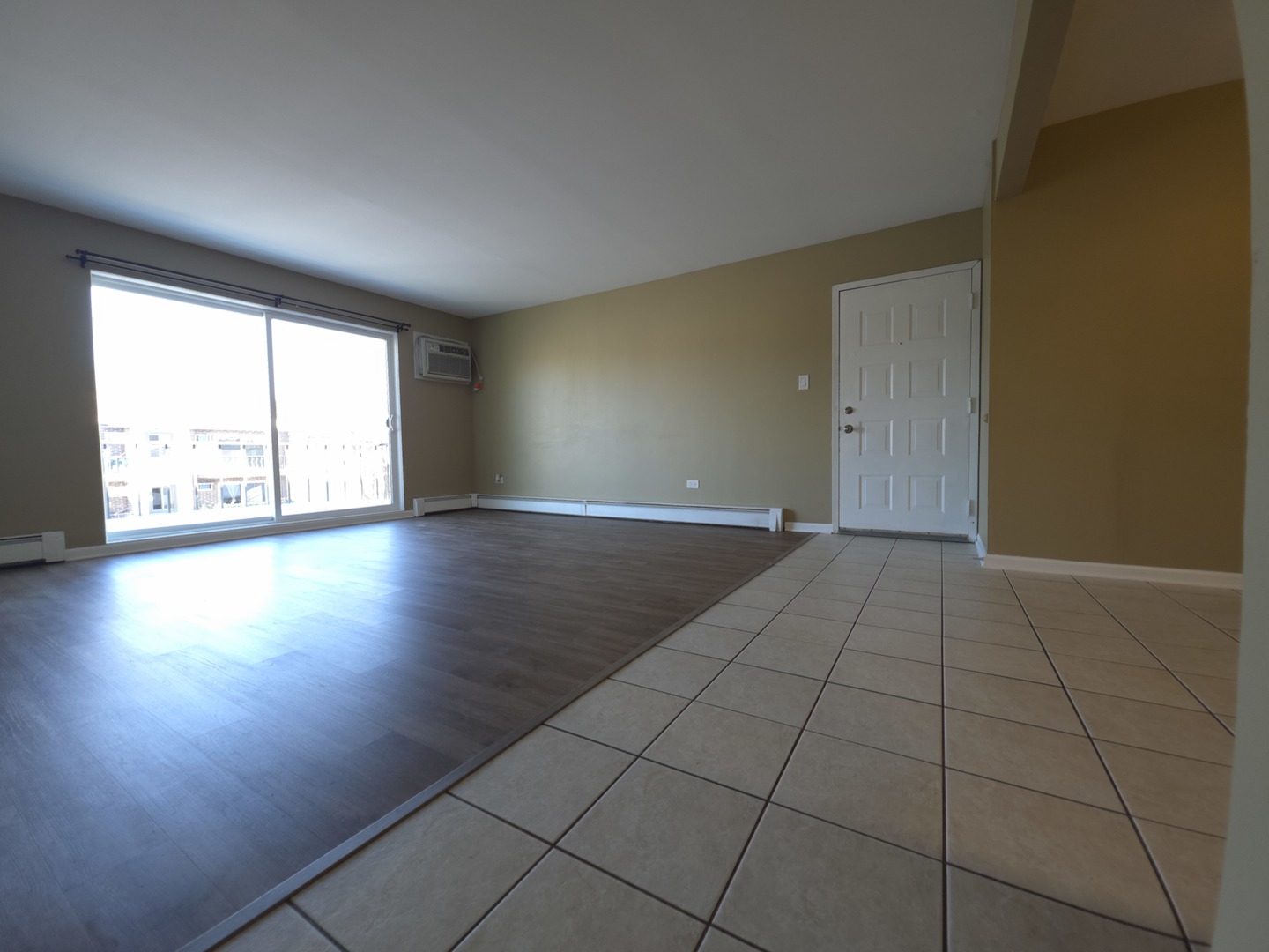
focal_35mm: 13
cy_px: 476
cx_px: 634
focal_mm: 2.2
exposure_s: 1/30
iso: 64
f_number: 1.9
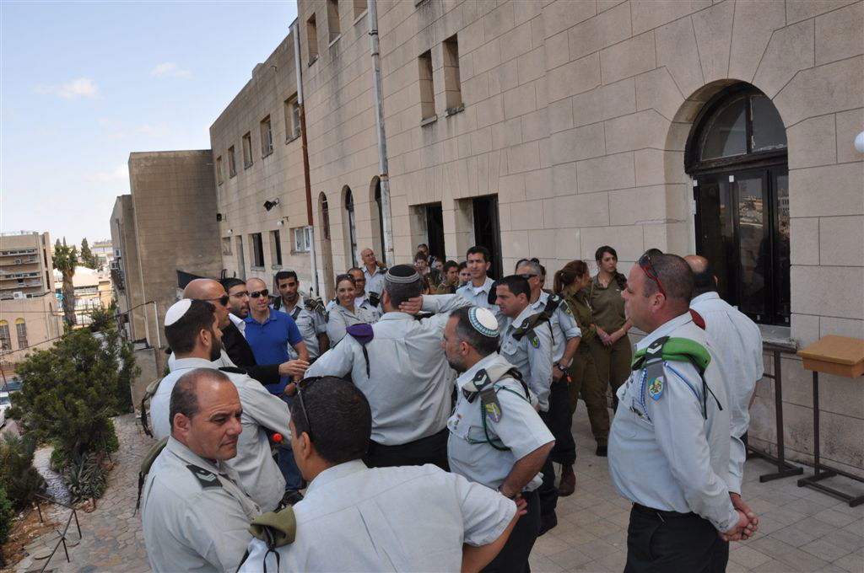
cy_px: 286
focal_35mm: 27
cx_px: 432
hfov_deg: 67.4
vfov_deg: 47.8
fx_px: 647
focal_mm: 18
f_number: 10
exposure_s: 1/400
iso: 500
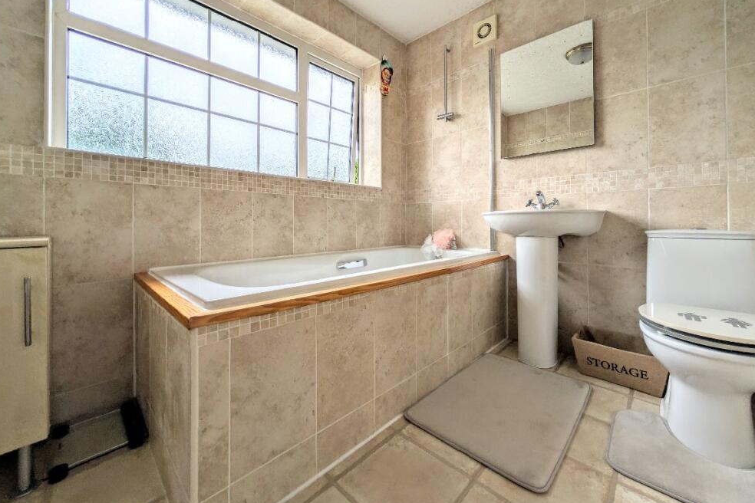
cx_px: 370
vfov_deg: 85.0
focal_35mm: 13
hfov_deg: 108.3
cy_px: 218
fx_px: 273
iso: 59
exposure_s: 1/1000
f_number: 1.7
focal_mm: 2.02
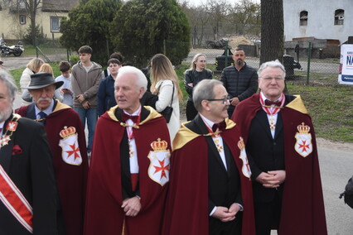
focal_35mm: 48
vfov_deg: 28.1
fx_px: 471
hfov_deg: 41.1
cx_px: 176
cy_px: 118
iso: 1250
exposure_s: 1/3200
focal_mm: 32
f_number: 4
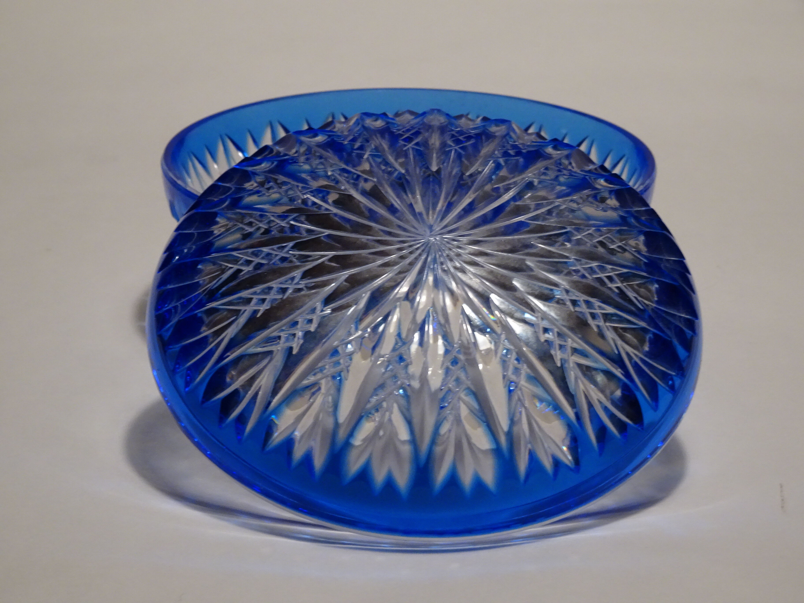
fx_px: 3043
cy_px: 302
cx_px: 402
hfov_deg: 15.1
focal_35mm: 131
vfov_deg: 11.3
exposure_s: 1/10
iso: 400
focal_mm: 22.38
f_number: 7.1
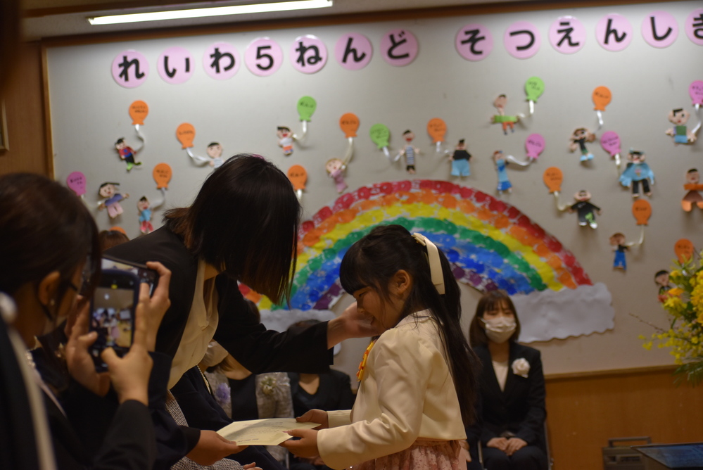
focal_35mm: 105
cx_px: 352
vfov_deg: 13.1
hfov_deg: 19.4
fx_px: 2052
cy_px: 235
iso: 400
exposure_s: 1/60
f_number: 4.5
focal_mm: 70
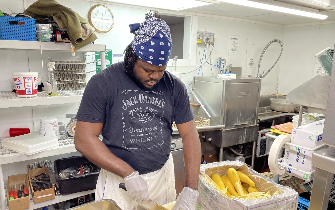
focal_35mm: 28
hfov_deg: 66.5
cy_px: 112
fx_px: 256
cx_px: 167
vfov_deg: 44.5
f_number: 1.6
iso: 80
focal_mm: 4.2
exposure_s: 1/60
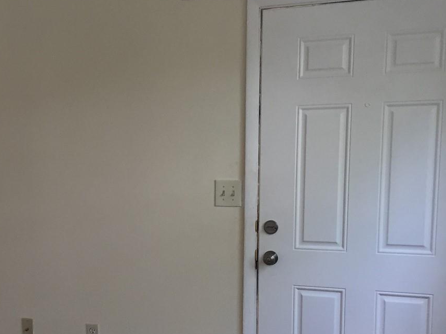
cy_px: 246
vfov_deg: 26.7
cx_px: 118
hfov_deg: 34.9
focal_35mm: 54
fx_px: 696
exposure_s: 1/30
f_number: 2.2
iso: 40
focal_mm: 4.15
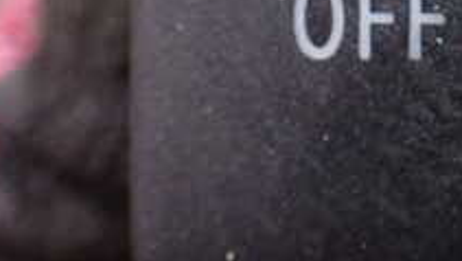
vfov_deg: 12.9
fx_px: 1140
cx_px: 392
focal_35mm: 93
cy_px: 2
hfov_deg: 22.5
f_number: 2.3
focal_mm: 5.4
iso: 800
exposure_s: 1/40
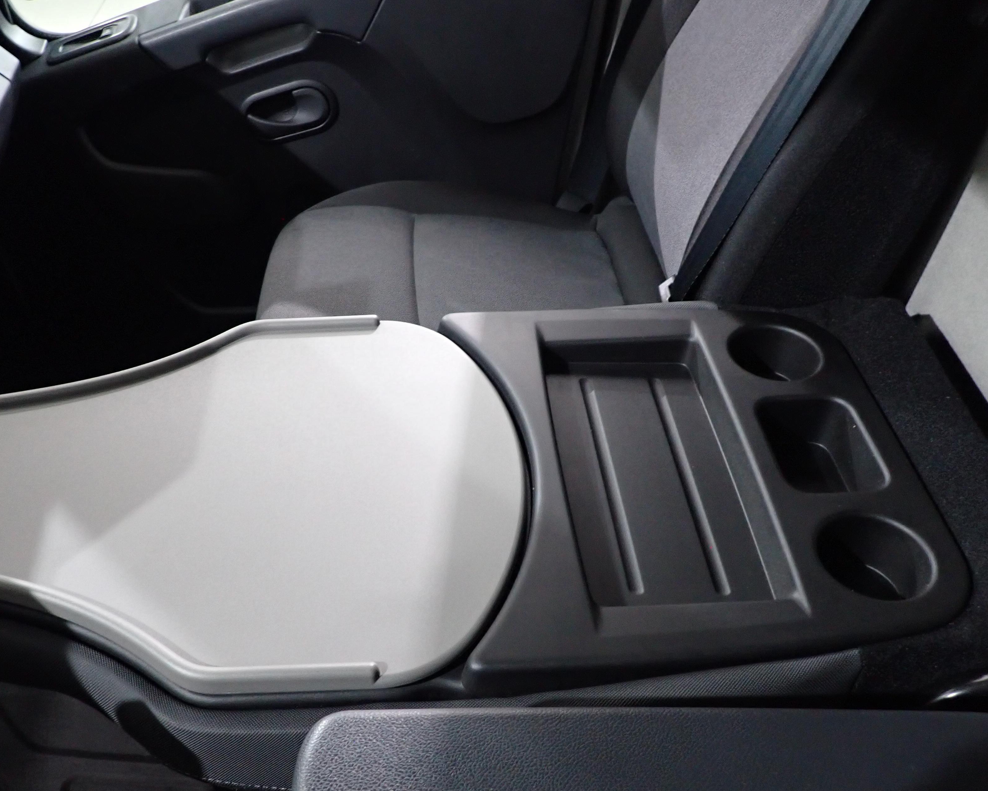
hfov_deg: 56.9
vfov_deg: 47.1
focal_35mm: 31
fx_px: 906
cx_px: 420
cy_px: 425
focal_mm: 4.5
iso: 500
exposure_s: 1/30
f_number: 2
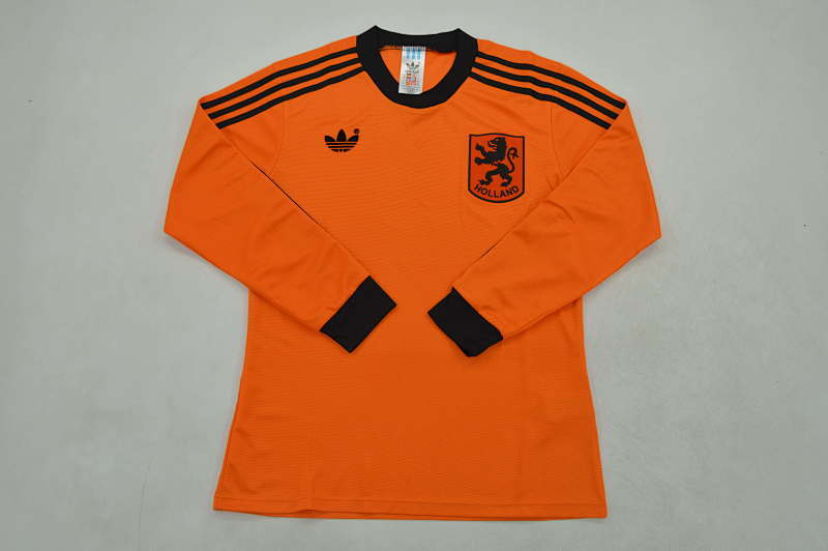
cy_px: 276
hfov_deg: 59.5
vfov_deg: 41.6
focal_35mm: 32
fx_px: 724
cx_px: 414
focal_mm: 21
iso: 400
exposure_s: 1/200
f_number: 9
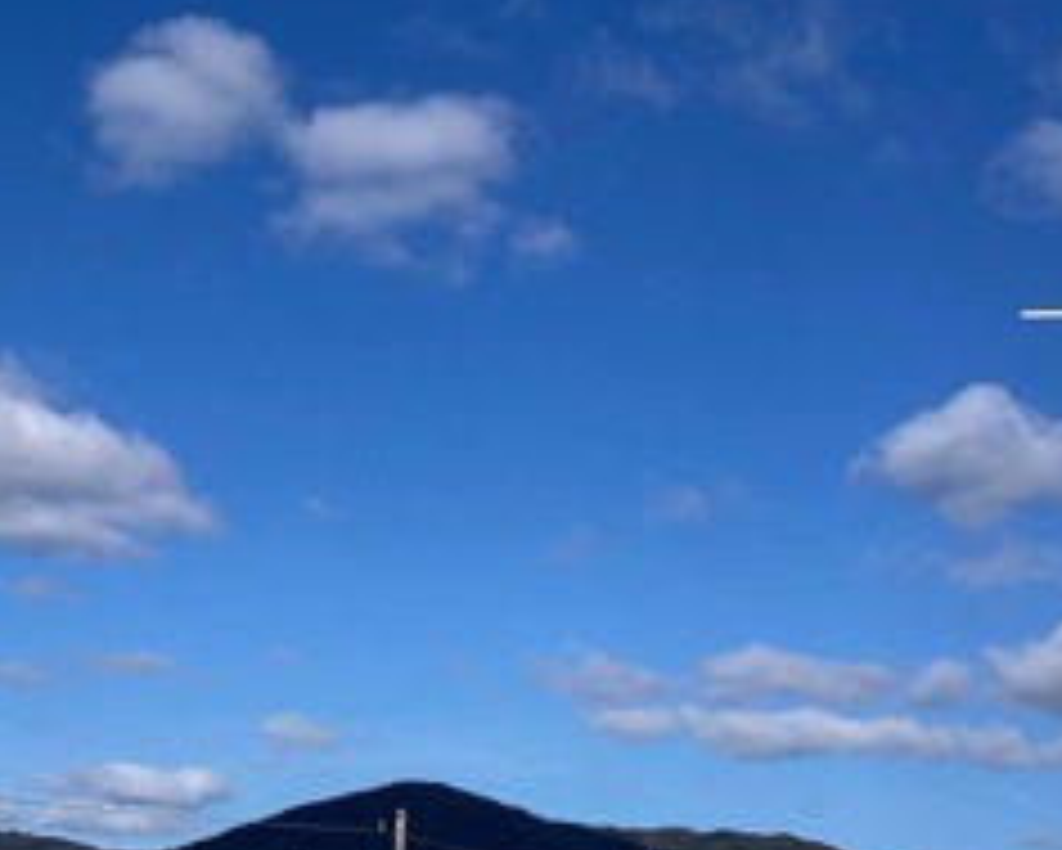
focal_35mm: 74
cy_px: 846
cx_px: 356
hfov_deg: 25.6
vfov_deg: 20.1
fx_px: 2327
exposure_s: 1/4425
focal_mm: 3.99
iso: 25
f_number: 1.8
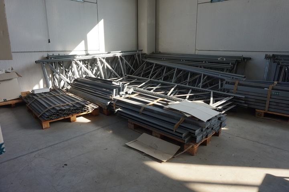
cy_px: 96
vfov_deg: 53.1
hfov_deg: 73.8
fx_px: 193
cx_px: 144
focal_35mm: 24
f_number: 5.6
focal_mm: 16
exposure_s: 1/80
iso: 100
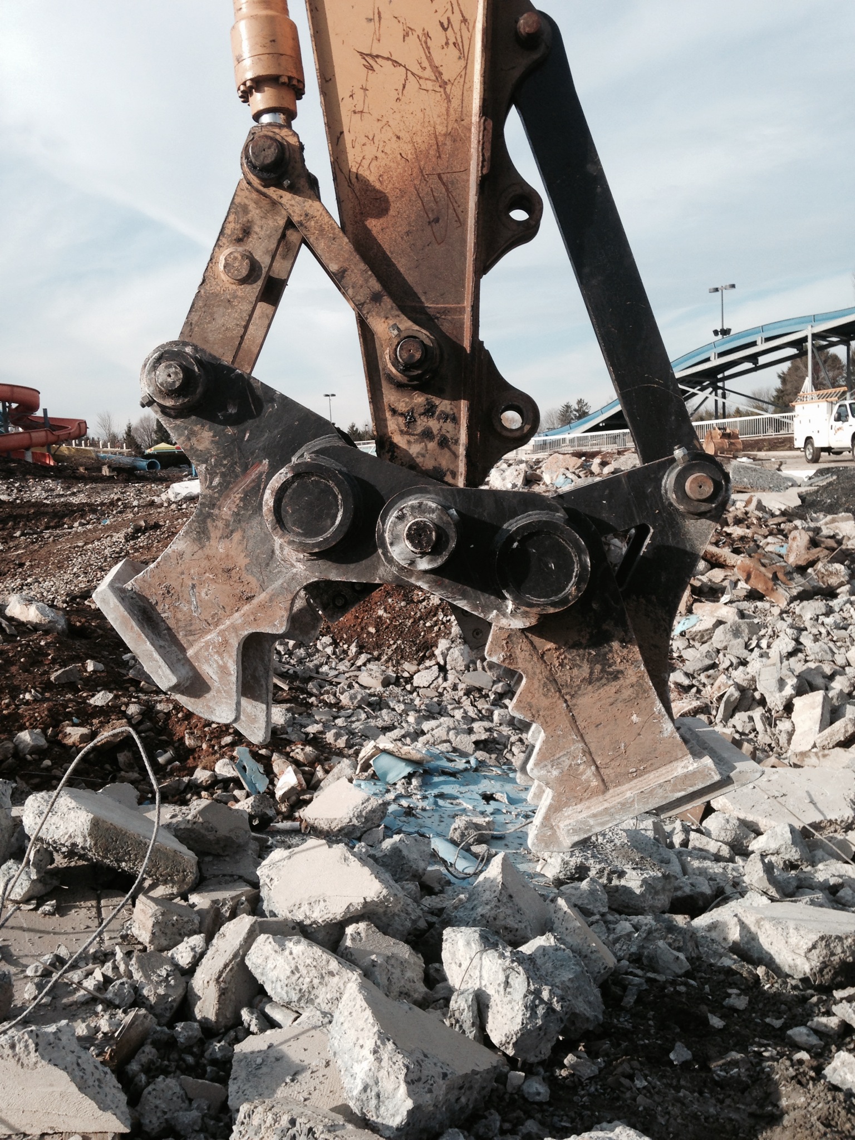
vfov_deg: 55.4
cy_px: 570
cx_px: 428
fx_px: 1087
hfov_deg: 42.9
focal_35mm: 33
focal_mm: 4.12
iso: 50
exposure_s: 1/1261
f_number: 2.4
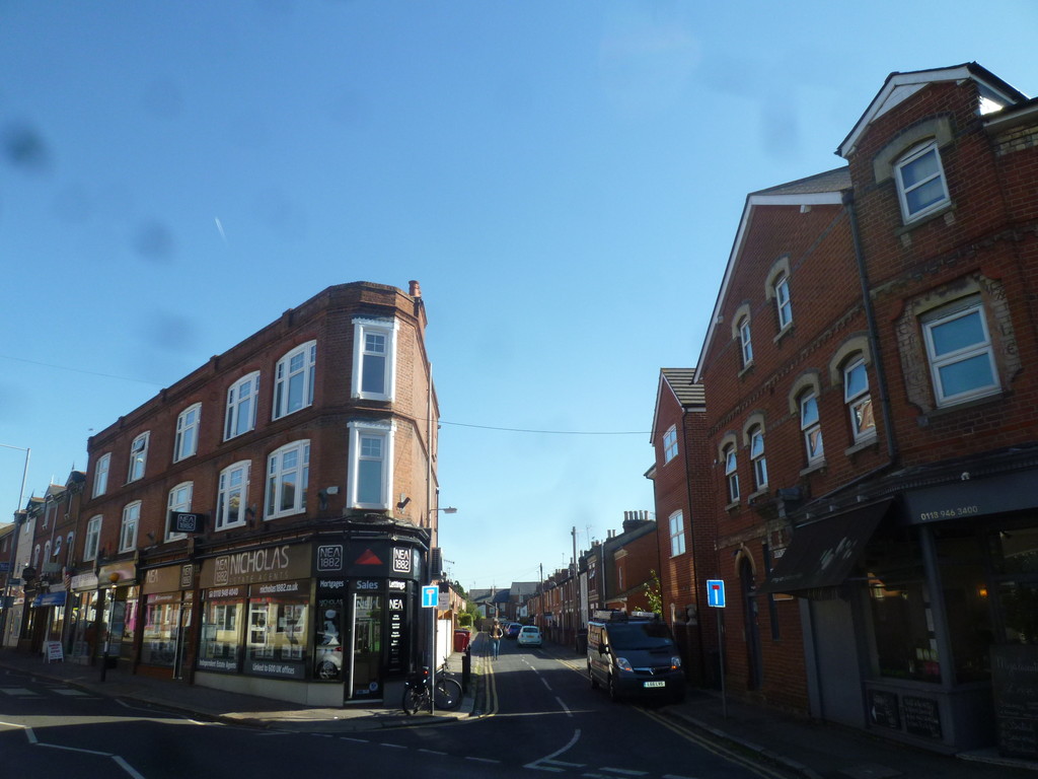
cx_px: 519
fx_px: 720
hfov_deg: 71.6
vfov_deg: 56.8
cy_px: 390
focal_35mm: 24
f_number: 4.5
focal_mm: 4.3
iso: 100
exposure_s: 1/400
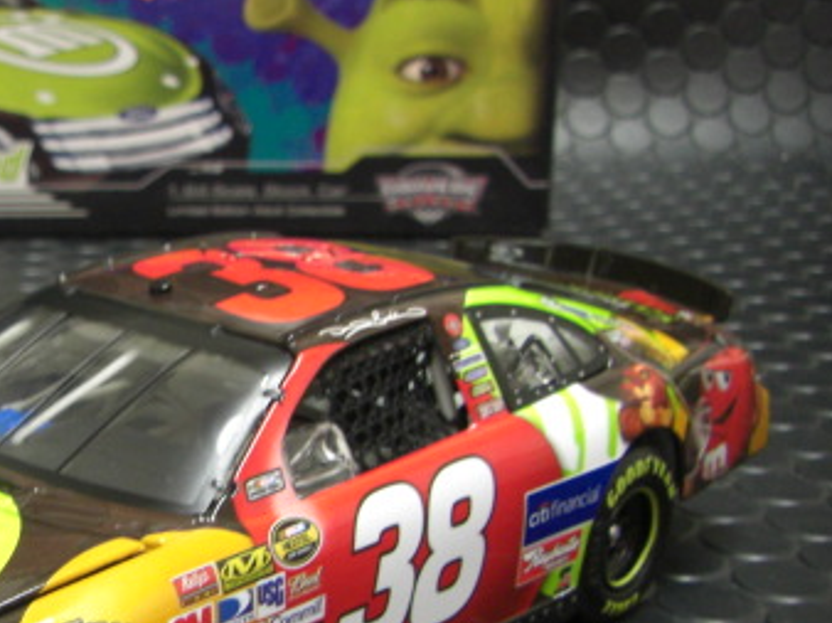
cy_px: 448
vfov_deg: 20.3
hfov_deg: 26.0
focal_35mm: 72
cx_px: 59
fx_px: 1729
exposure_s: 1/15
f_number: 3.4
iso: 200
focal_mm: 6.3
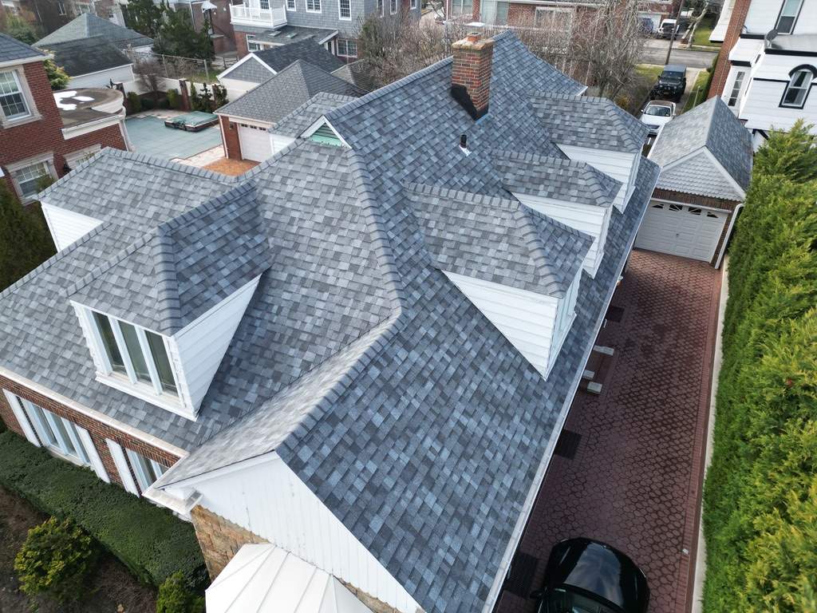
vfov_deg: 56.8
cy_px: 306
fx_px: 566
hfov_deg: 71.6
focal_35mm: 24
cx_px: 408
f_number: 1.7
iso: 200
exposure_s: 1/800
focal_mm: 6.72
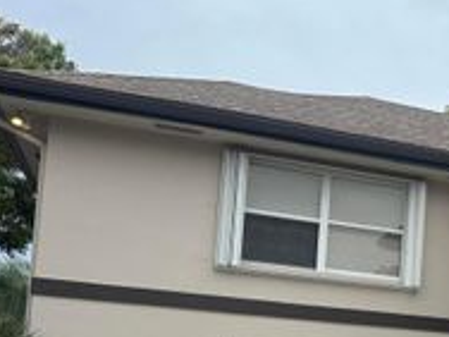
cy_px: 343
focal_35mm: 64
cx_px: 470
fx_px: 830
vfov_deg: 22.0
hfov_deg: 28.1
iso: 80
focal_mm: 6.86
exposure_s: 1/1453
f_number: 1.78
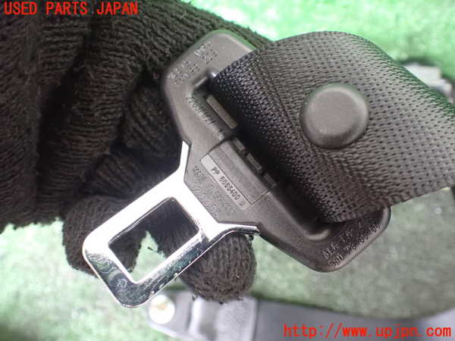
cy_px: 170
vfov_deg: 46.8
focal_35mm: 30
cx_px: 228
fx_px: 394
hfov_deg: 60.0
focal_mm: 5.4
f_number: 2.3
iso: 1600
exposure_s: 1/30
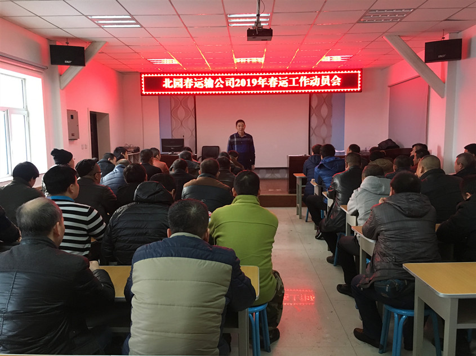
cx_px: 238
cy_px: 178
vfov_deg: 48.2
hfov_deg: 61.7
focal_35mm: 29
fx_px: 399
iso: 200
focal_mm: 4.15
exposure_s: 1/33
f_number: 2.2
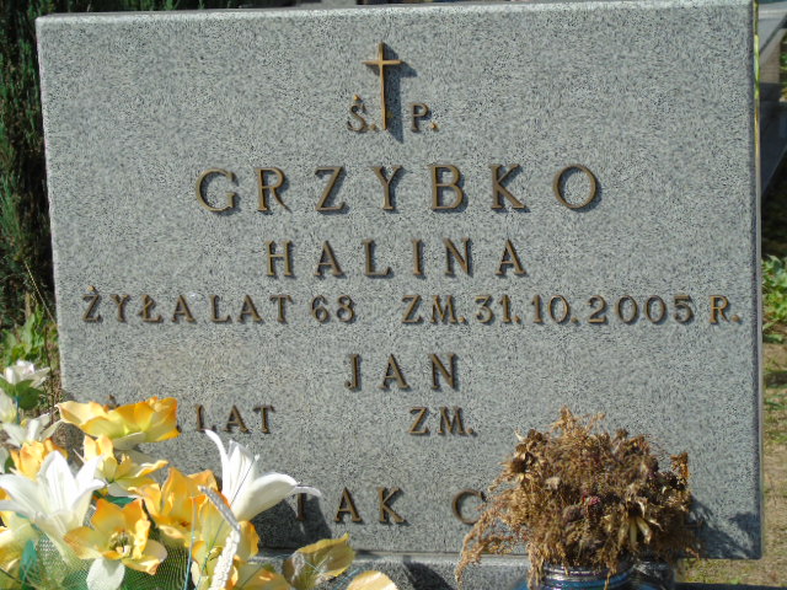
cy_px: 295
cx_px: 394
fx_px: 2455
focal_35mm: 108
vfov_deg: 13.7
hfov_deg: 18.2
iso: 80
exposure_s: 1/500
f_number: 4.4
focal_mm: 19
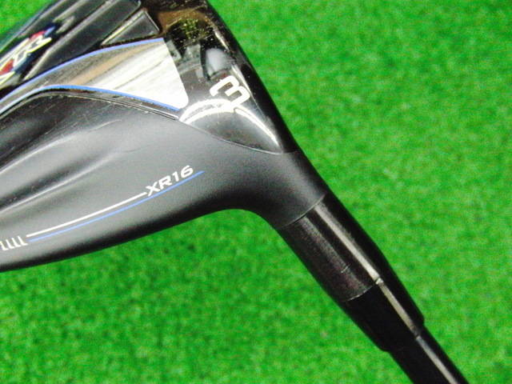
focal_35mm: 37
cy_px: 192
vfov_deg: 38.7
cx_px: 256
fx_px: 547
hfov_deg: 50.1
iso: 3200
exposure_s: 1/125
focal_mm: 6.42
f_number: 3.6
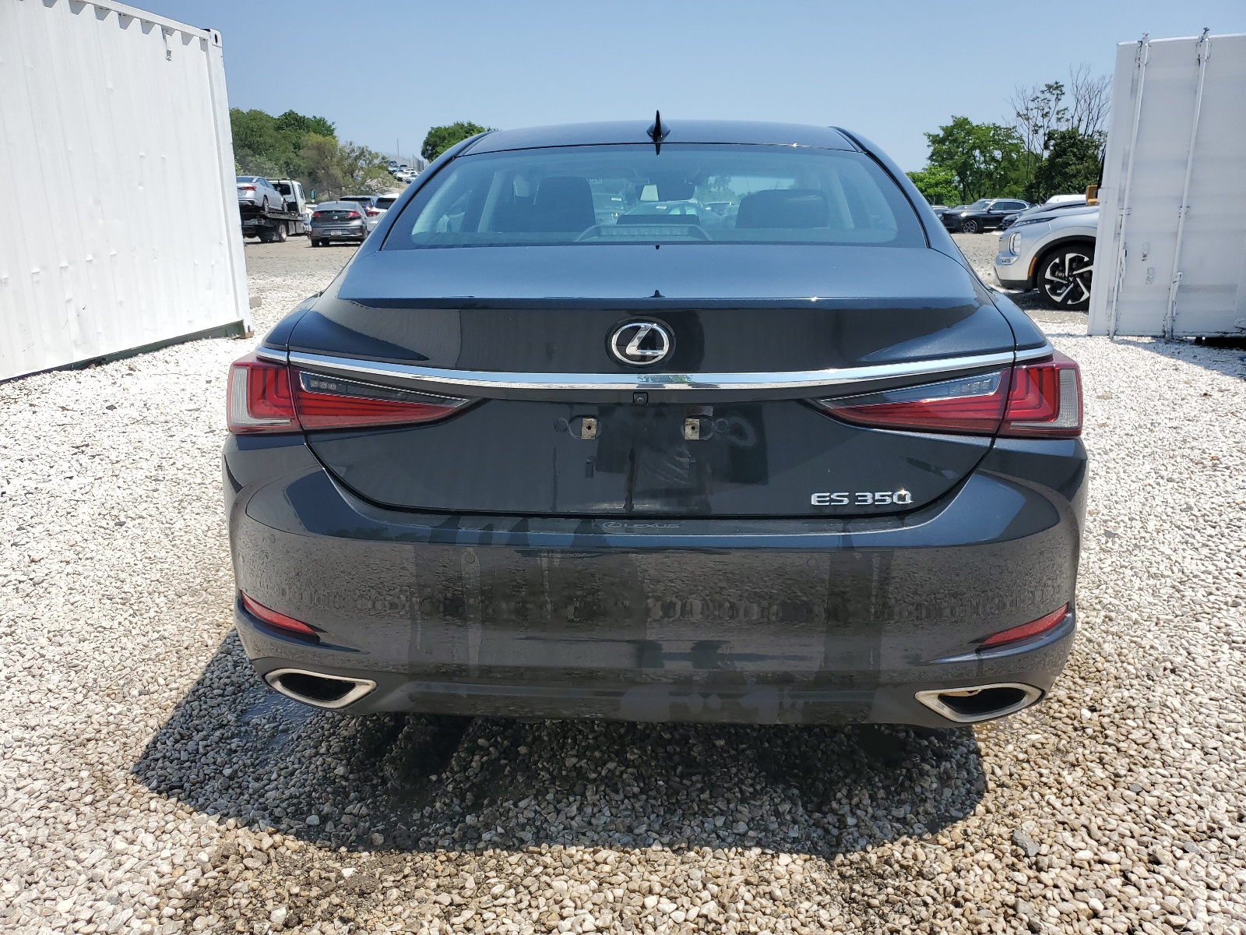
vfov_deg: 53.1
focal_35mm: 26
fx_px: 936
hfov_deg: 67.3
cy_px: 468
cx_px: 623
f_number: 1.5
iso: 50
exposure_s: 1/3333
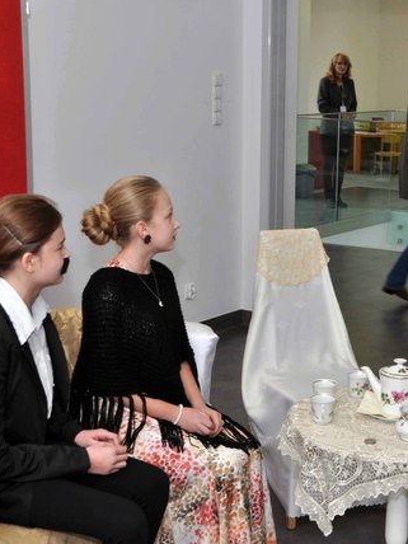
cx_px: 347
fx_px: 1100
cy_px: 271
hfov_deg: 20.7
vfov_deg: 27.8
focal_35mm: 70
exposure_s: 1/60
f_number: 13
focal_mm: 32
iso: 800
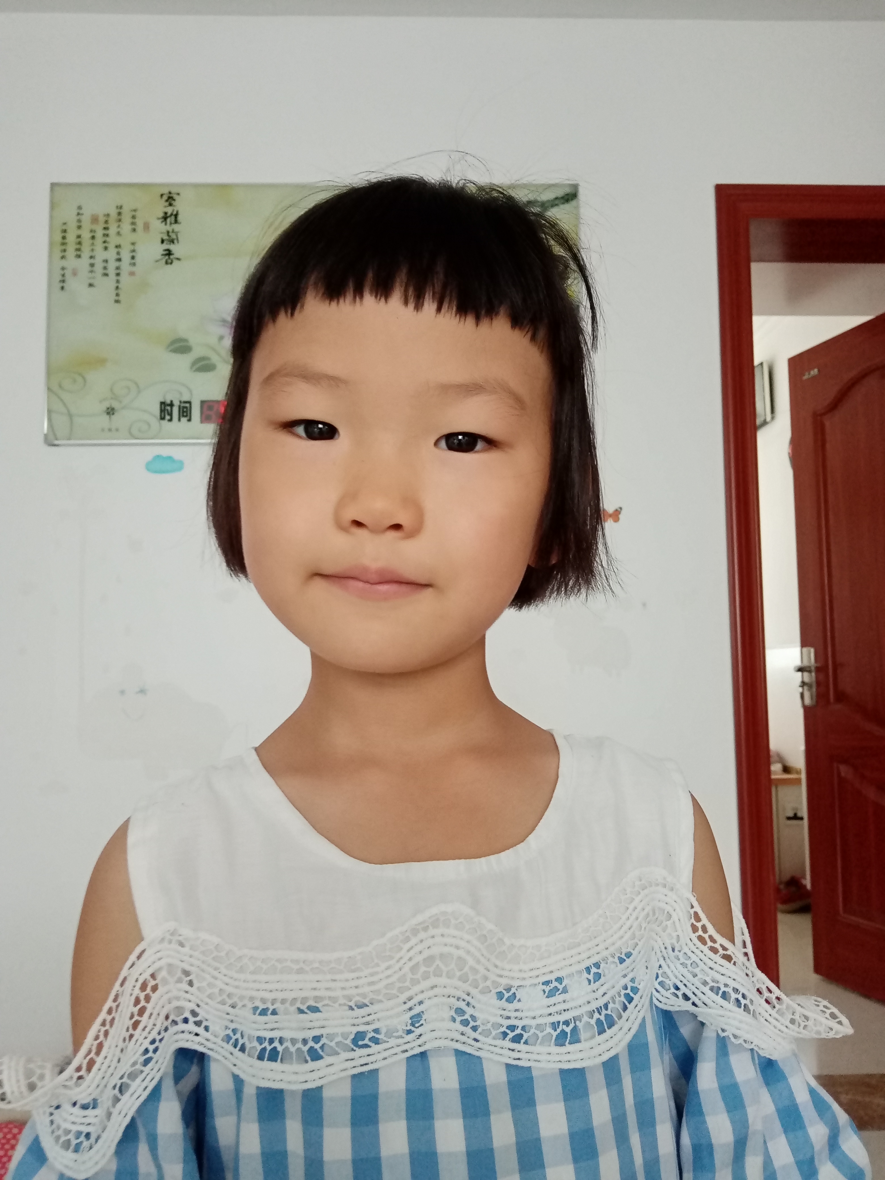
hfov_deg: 53.1
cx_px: 442
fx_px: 886
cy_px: 590
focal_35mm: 26
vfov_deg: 67.3
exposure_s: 1/33.3
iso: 463
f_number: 1.8
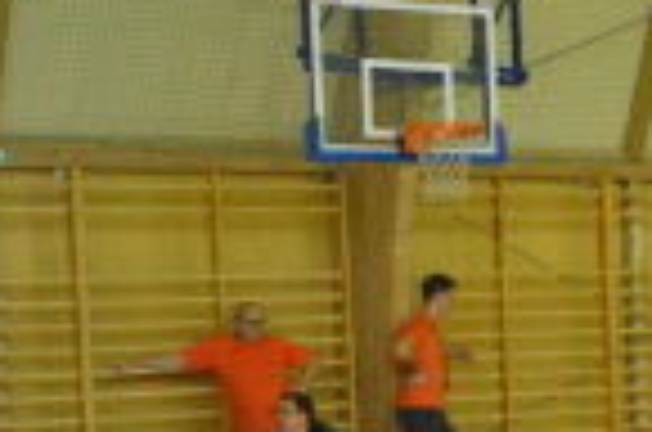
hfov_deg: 16.2
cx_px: 1057
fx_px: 2042
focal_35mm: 113
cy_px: 477
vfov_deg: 11.9
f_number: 3.5
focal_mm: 18
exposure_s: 1/250
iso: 3200
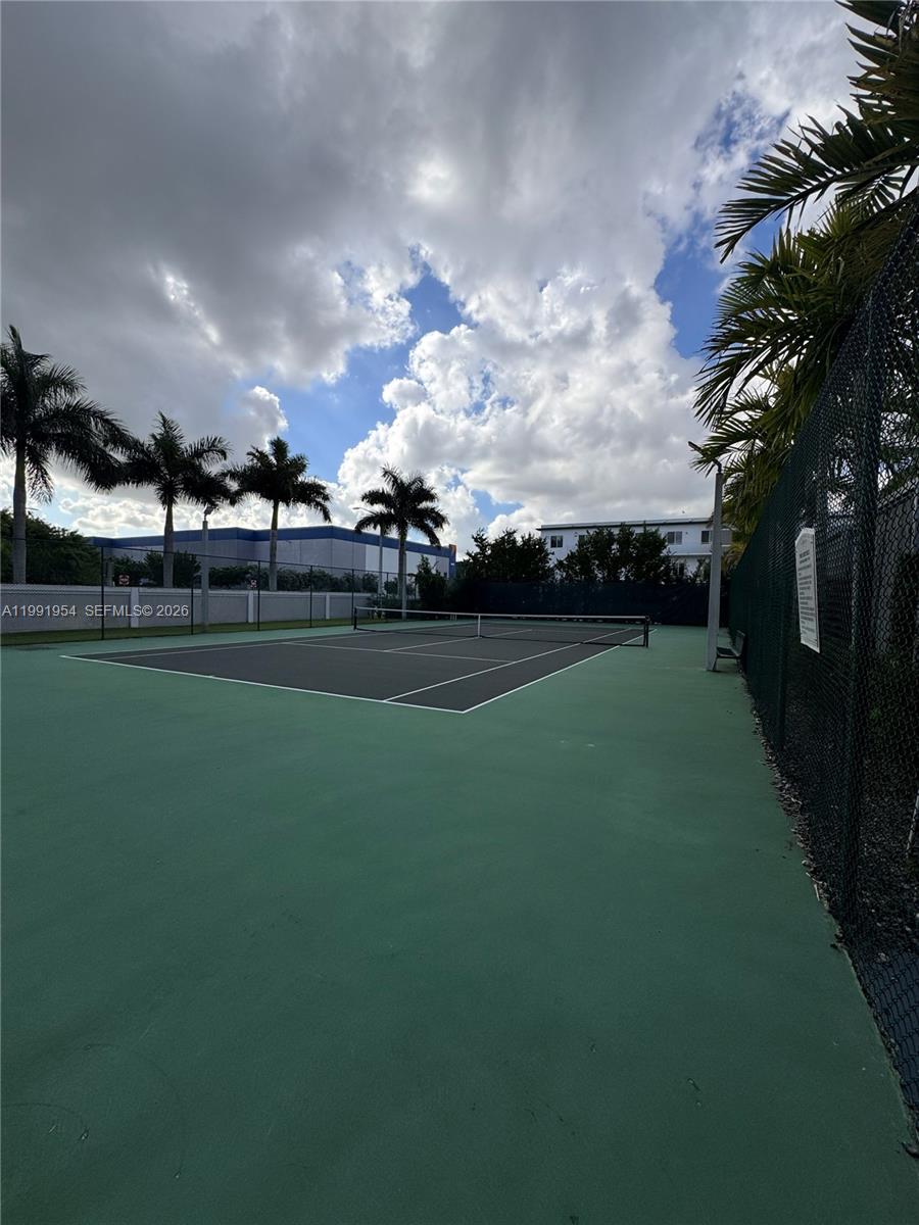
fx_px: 496
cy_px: 612
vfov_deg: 102.1
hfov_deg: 85.7
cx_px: 460
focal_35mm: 14
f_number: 2.2
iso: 50
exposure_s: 1/3106
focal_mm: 2.22
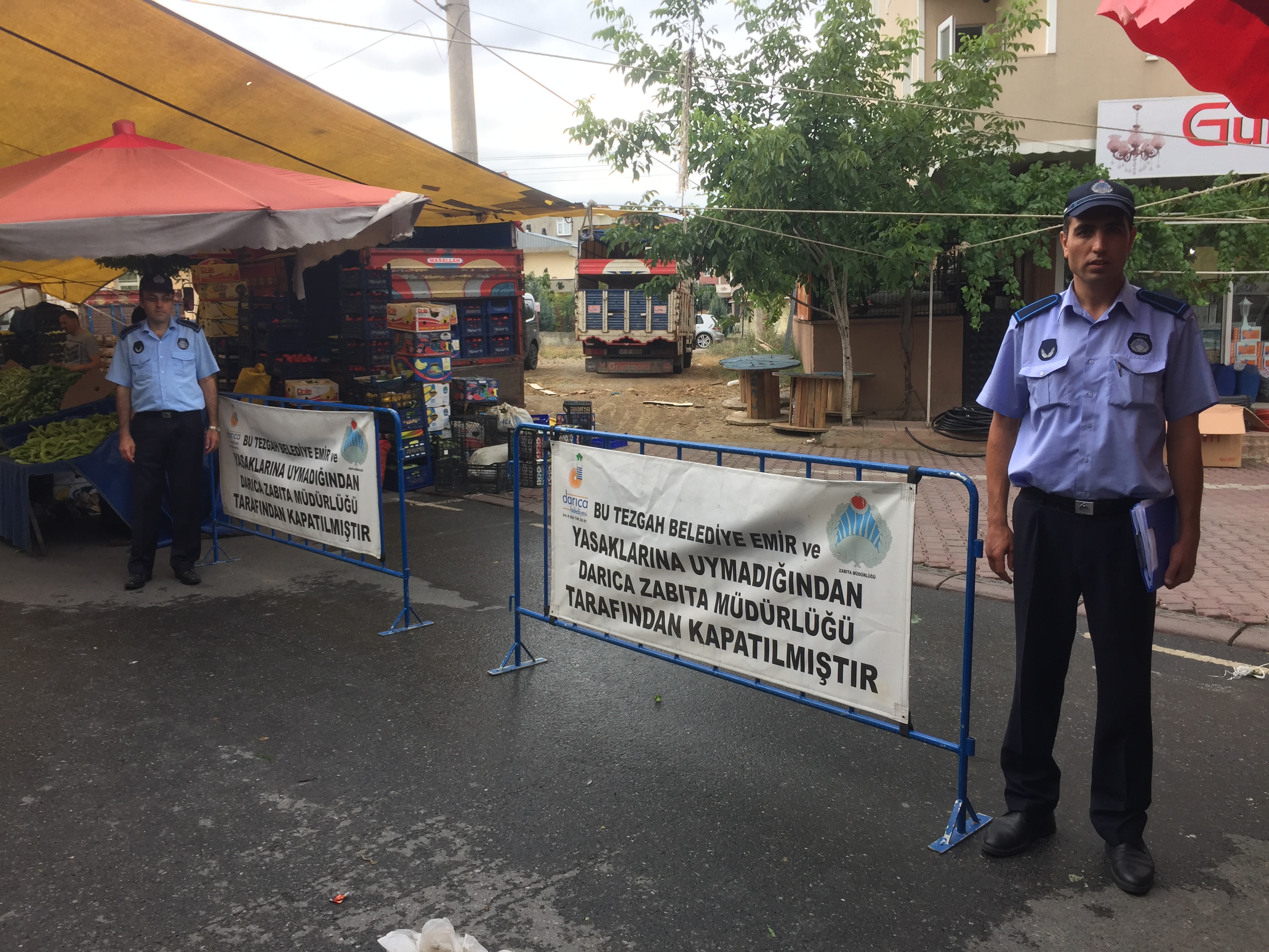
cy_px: 476
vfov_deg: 48.2
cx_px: 634
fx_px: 1063
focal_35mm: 29
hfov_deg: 61.7
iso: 32
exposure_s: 1/269
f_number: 2.2
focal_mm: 4.15
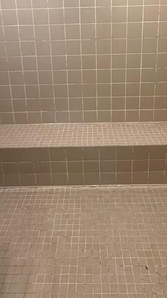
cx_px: 86
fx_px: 228
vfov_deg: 62.8
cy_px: 80
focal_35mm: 29
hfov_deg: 40.2
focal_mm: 2.22
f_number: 2.2
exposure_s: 1/60
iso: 640
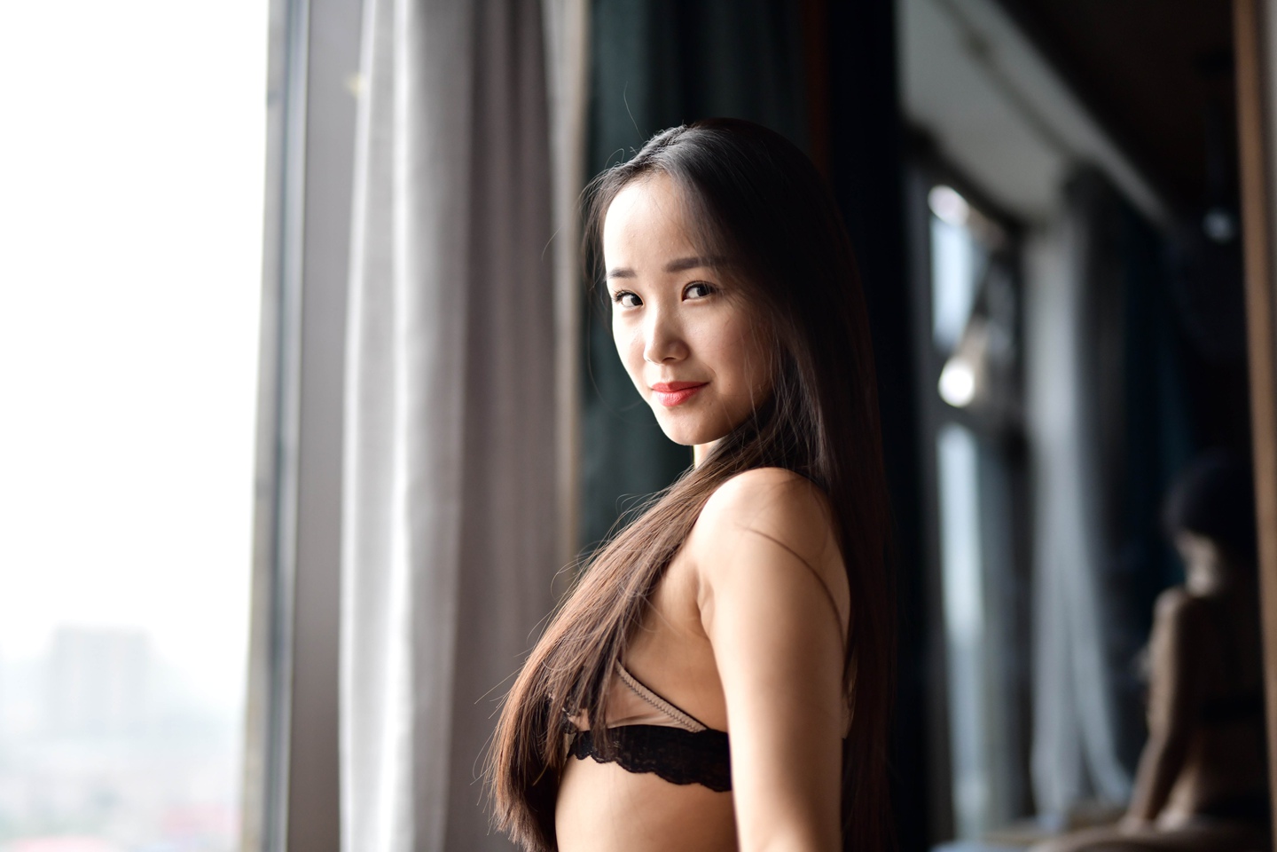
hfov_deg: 39.6
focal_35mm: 50
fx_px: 1773
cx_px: 638
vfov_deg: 27.0
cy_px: 426
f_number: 1.4
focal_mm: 50
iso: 500
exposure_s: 1/160
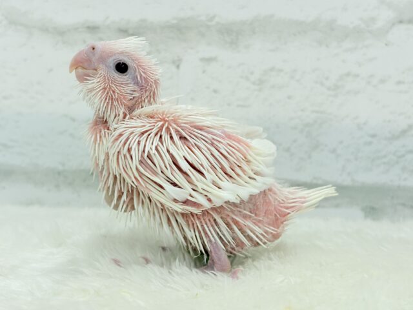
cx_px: 206
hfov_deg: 36.8
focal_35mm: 52
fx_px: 620
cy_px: 155
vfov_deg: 28.0
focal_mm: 5.96
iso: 80
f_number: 1.6
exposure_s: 1/100
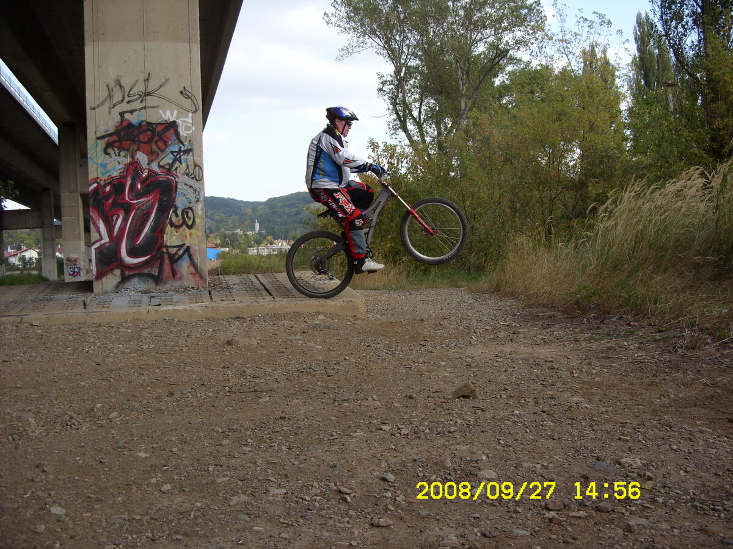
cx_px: 366
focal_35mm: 38
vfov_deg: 37.7
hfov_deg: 49.0
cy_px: 274
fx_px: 805
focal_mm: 6.3
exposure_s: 1/402
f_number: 2.8
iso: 50
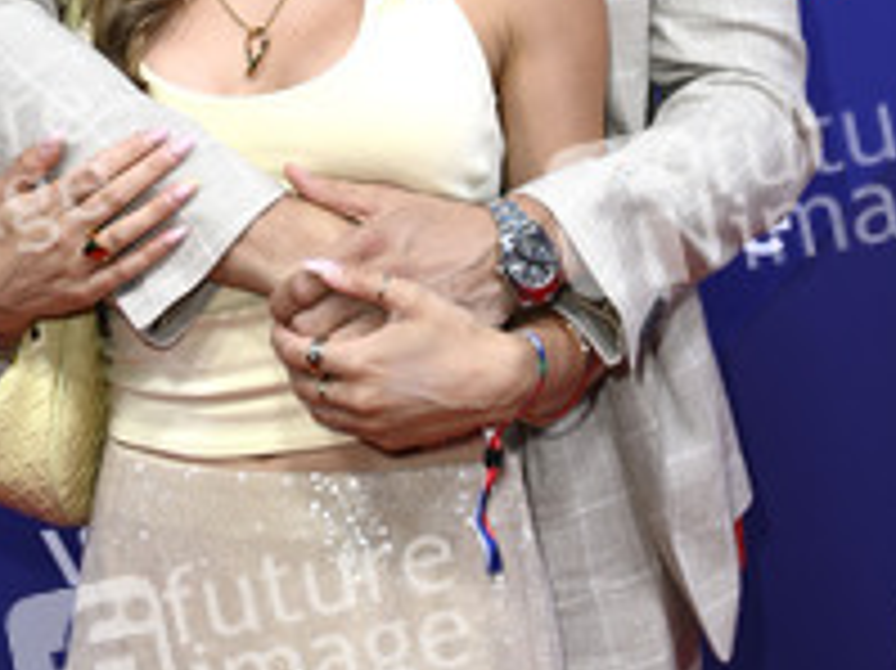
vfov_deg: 12.2
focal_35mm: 120
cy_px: -31
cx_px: 369
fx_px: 3104
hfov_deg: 16.4
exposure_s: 1/250
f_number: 5.6
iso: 800
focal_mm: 62
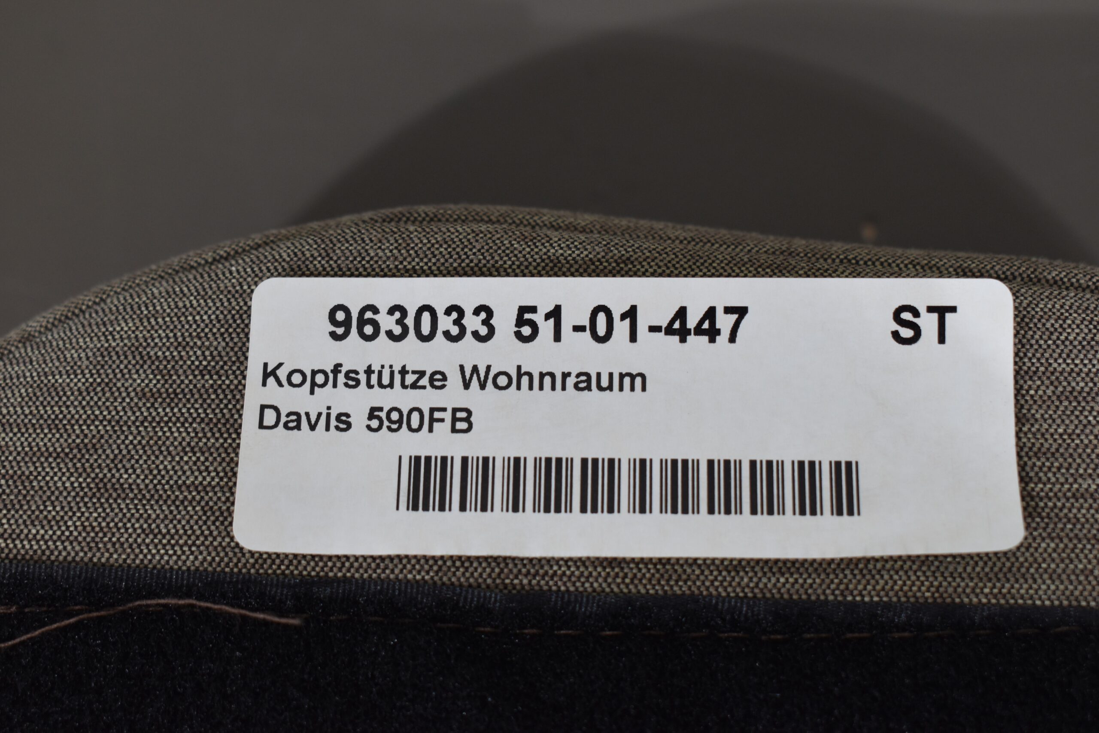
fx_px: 1923
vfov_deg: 21.6
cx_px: 550
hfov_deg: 31.9
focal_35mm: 63
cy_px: 366
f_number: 7.1
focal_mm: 42
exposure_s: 1/60
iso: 400
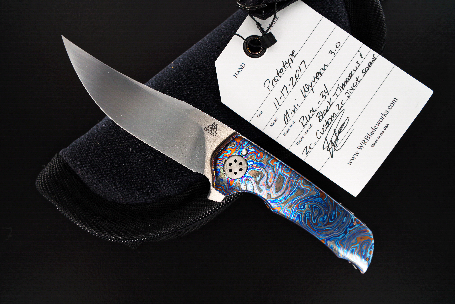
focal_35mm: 35
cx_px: 228
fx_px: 442
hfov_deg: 54.4
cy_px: 152
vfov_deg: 37.9
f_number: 9
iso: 100
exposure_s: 1
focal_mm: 35
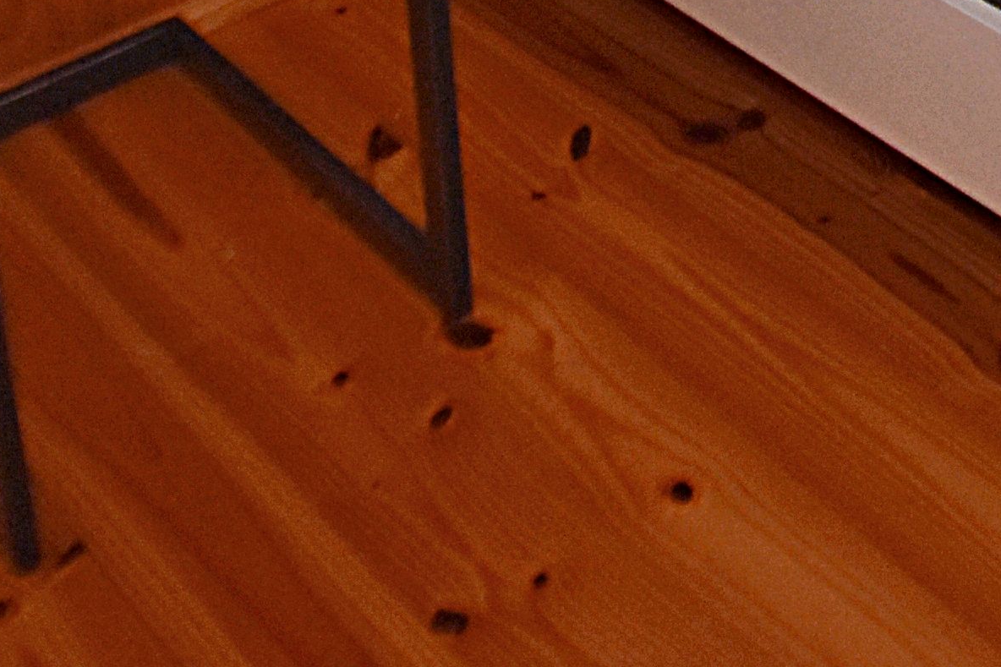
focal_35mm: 76
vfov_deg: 13.8
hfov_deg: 23.3
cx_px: 1334
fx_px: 2113
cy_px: -834
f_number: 4
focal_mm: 10
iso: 800
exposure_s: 1/125
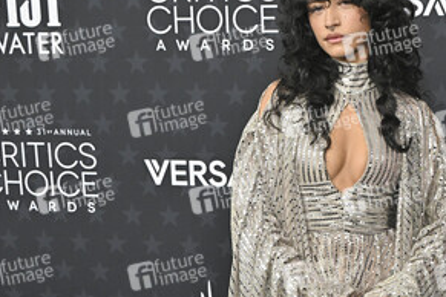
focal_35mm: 62
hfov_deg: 31.7
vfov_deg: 21.9
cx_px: 341
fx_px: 768
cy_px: 158
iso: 1250
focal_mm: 40
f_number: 5.6
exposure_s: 1/320
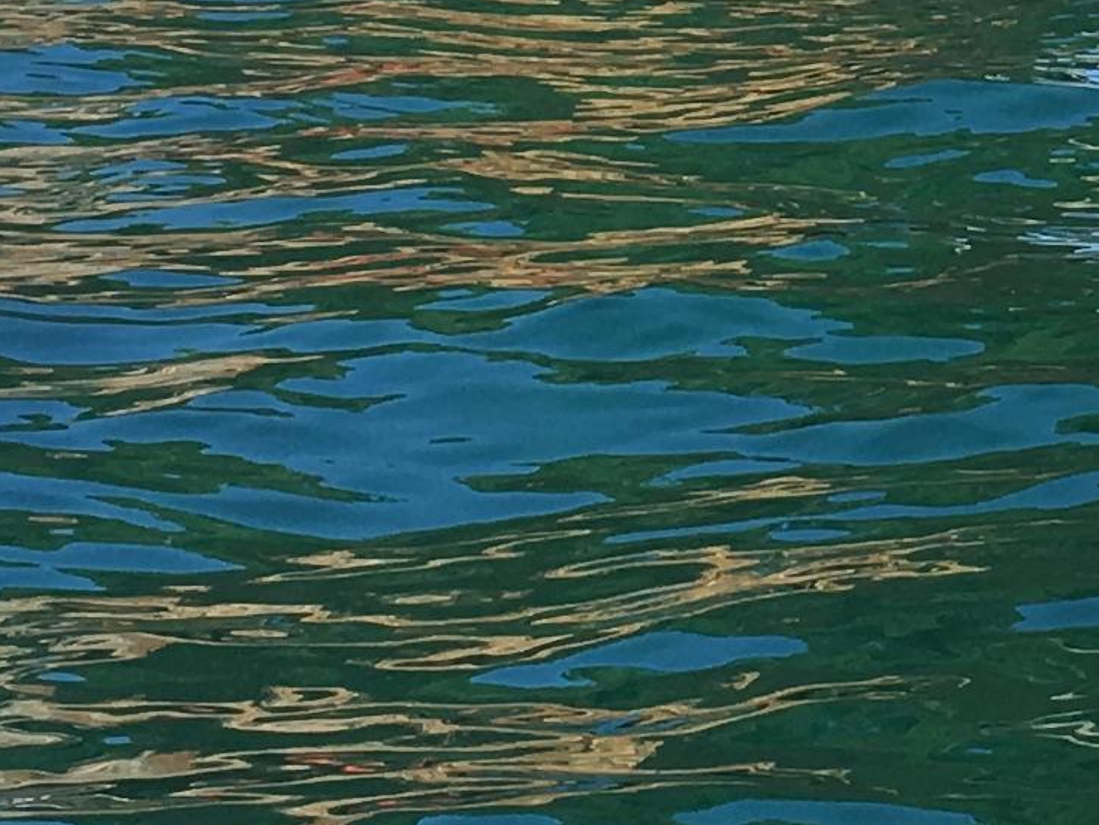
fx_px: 5050
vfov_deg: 9.2
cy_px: -311
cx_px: 1501
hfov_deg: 12.0
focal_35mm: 159
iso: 25
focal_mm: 4.15
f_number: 2.2
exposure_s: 1/999
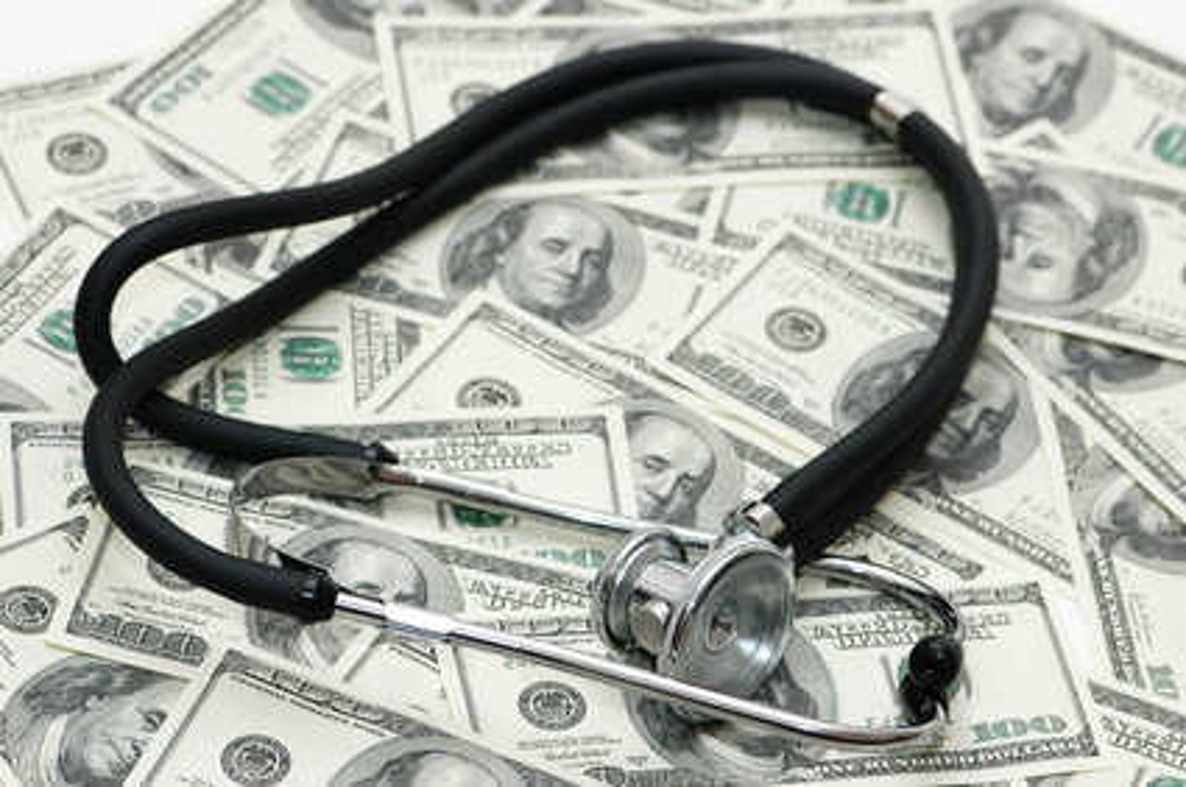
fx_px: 5181
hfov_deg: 13.1
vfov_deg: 8.7
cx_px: 593
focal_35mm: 158
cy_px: 394
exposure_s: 1/60
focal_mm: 105
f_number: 6.7
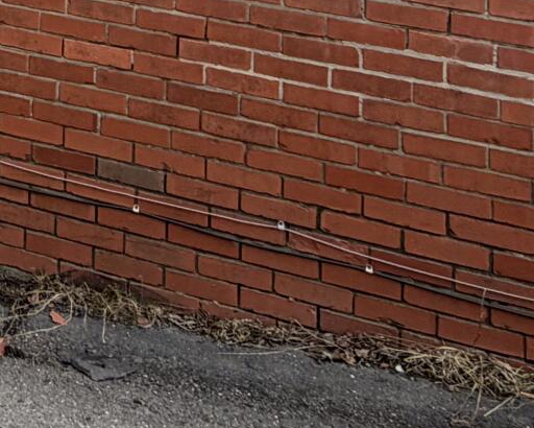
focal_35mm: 80
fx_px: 1265
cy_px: -455
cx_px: -221
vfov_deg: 15.1
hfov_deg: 20.9
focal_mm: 2.22
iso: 50
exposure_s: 1/502
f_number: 2.2
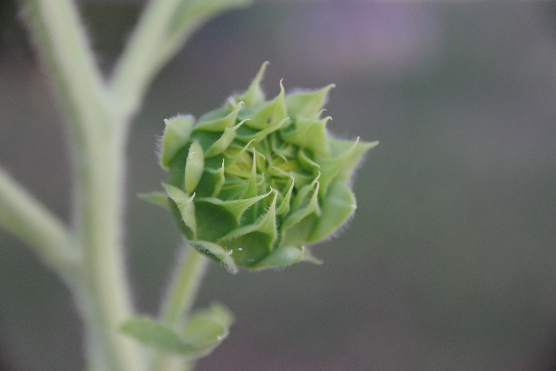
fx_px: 2193
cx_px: 278
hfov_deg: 14.4
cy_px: 186
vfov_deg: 9.7
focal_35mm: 142
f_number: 5.6
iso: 1600
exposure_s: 1/160
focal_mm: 95
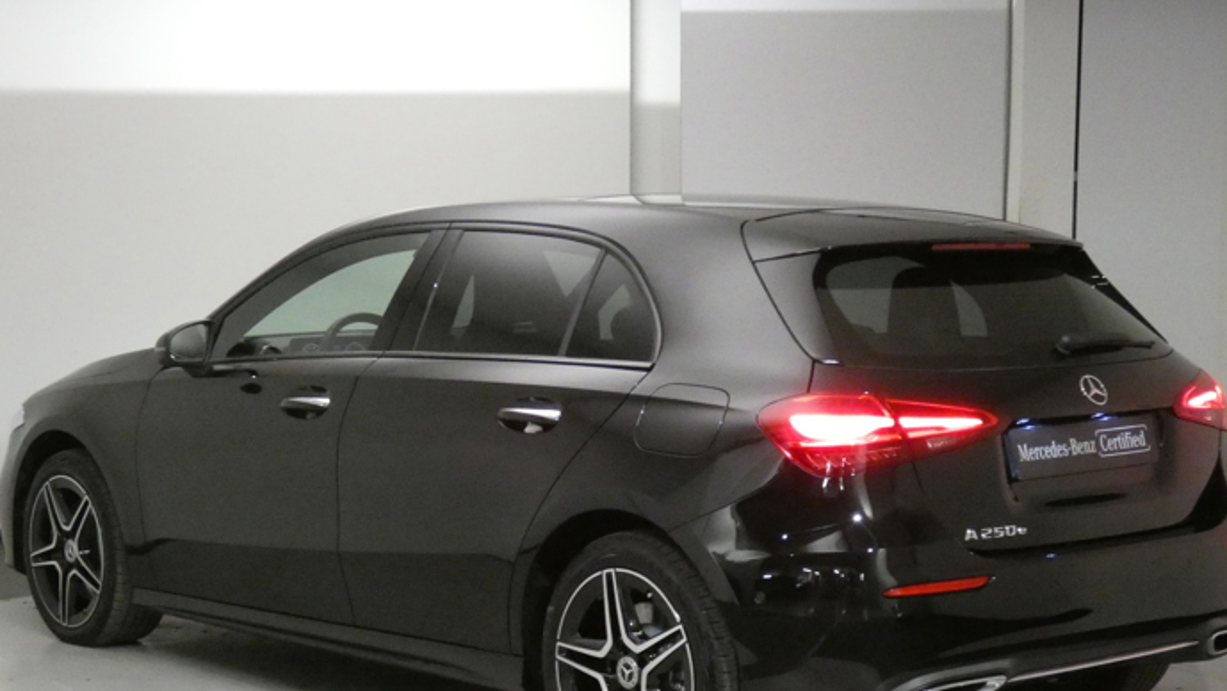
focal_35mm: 67
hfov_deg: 31.4
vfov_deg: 17.9
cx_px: 611
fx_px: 2180
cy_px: 527
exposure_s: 1/60
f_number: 3.9
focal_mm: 9.5
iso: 1600
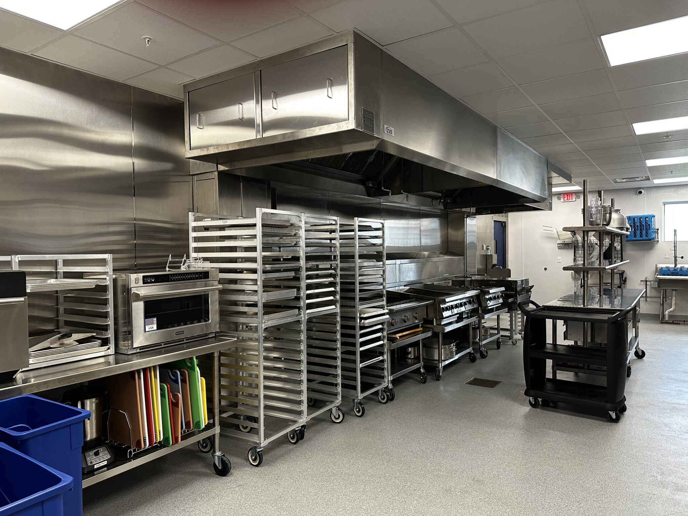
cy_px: 258
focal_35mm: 24
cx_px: 344
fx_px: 477
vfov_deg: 56.8
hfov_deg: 71.6
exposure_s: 1/120
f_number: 1.78
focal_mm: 6.86
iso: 200
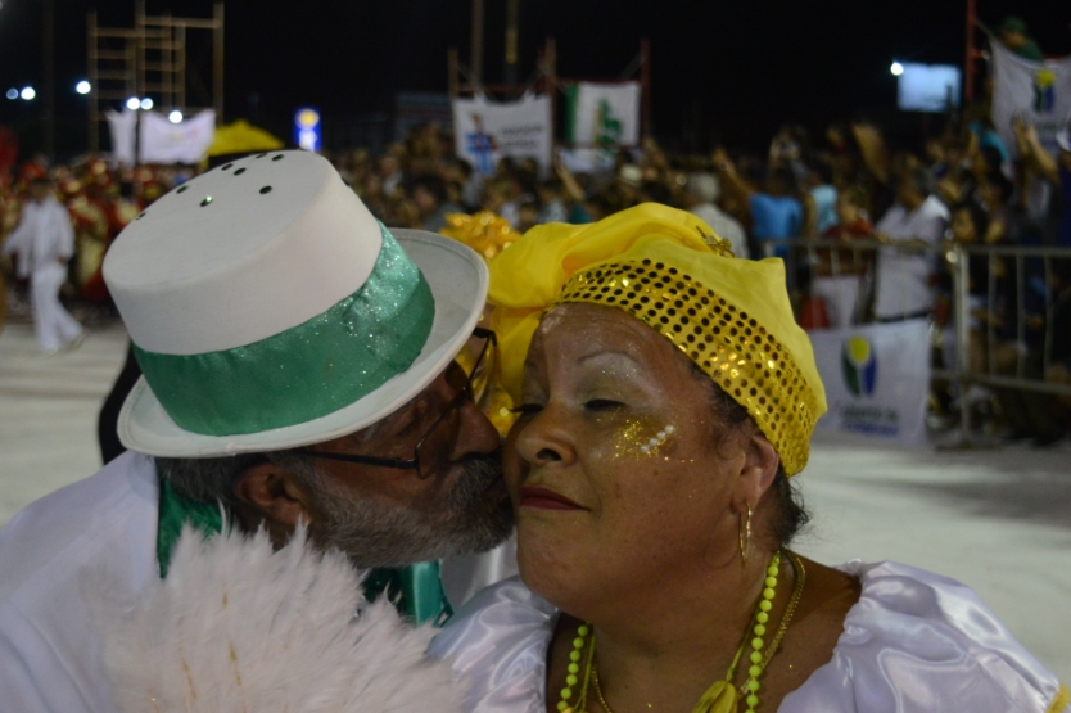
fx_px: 2081
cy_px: 417
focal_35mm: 70
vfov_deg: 19.4
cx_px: 500
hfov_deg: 28.9
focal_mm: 38
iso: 1600
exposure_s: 1/160
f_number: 4.8
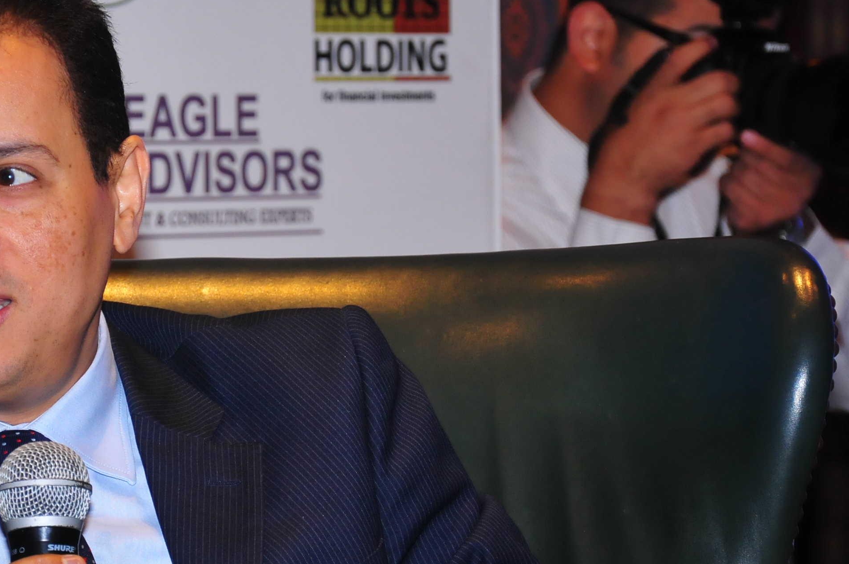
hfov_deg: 8.3
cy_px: 323
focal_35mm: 247
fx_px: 5818
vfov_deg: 5.5
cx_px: 193
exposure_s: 1/60
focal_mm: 98
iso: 800
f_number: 5.6
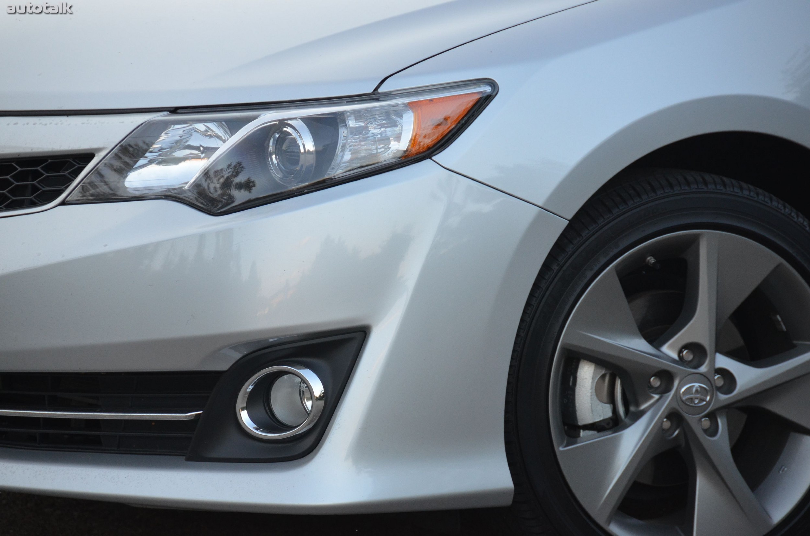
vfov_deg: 5.4
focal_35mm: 255
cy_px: 268
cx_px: 405
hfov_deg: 8.1
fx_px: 5726
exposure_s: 1/500
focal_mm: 170
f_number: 5.6
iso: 1100
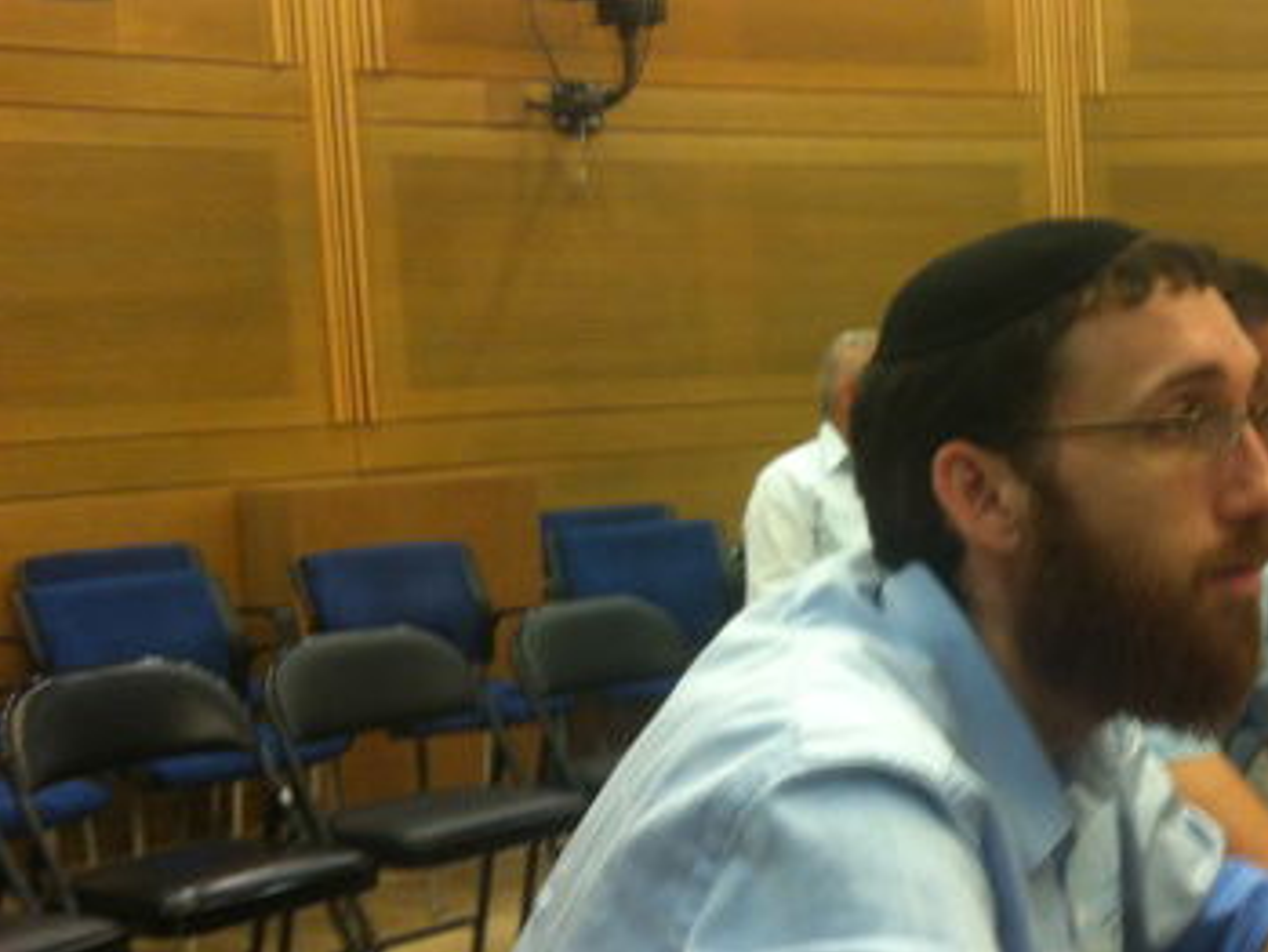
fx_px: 2345
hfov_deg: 29.2
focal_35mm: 64
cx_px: 1101
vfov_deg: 22.9
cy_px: 545
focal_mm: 3.85
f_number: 2.8
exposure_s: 1/15
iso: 125
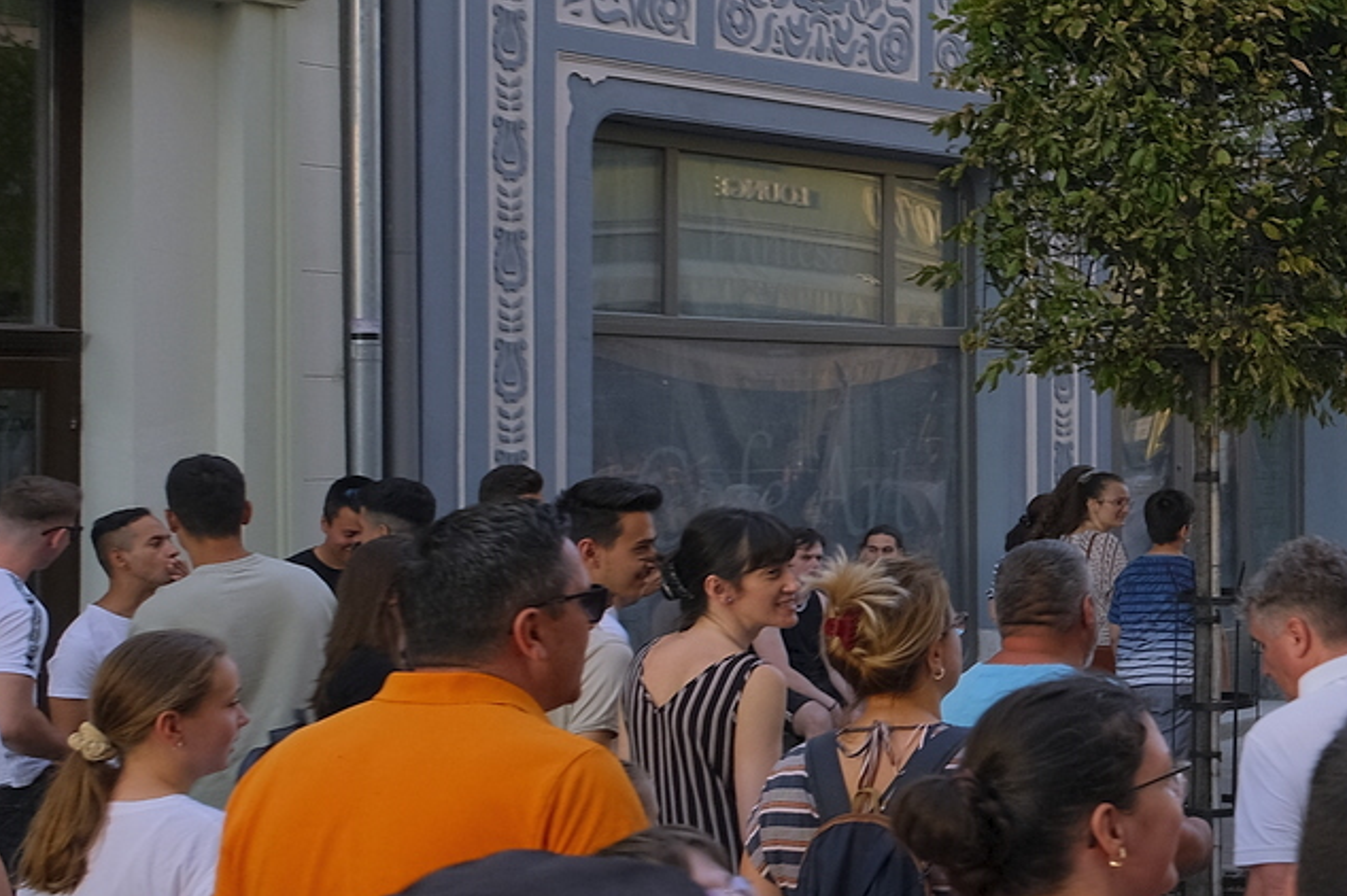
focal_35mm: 78
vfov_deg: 17.5
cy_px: 354
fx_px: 2917
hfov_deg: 22.2
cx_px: 1922
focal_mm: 16
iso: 320
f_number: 5
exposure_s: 1/90
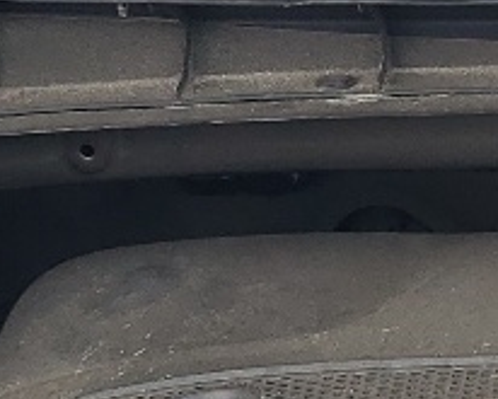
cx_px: 890
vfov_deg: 7.8
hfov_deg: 9.3
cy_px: 307
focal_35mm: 197
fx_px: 2905
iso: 50
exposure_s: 1/238
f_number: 1.5
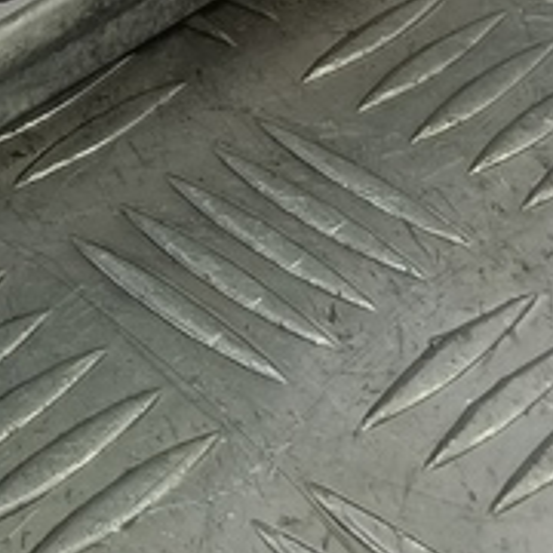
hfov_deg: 12.6
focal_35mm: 136
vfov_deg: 11.8
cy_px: -476
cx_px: -80
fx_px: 2458
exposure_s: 1/100
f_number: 1.6
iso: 116
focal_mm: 4.11
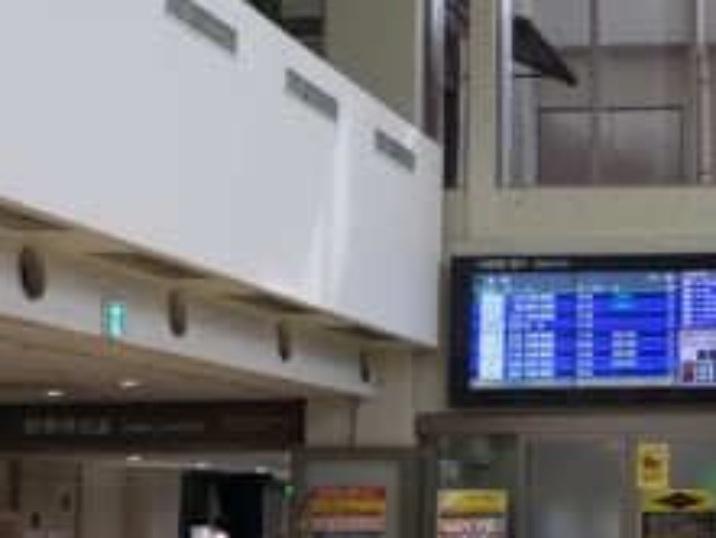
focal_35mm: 80
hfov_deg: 22.8
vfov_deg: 18.4
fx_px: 1656
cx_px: 813
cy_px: 353
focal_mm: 4.3
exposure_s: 1/120
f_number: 2.4
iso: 100
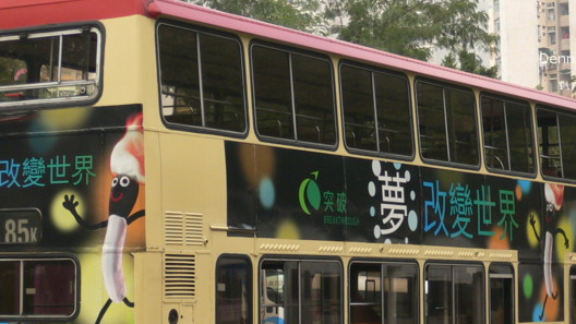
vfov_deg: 11.1
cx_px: 262
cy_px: 240
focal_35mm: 109
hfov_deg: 19.6
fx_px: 1665
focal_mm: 11
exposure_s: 1/250
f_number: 4
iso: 100
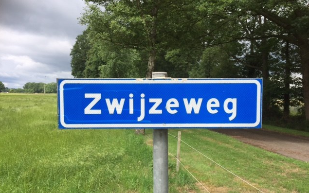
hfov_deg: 61.2
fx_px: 261
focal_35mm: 31
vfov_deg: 40.6
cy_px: 101
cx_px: 154
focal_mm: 4.15
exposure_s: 1/942
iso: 32
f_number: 2.2
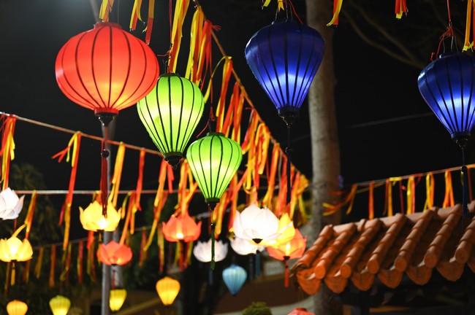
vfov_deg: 21.9
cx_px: 238
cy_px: 158
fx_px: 817
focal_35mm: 62
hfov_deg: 32.4
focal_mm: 62
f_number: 2.8
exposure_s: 1/125
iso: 1600
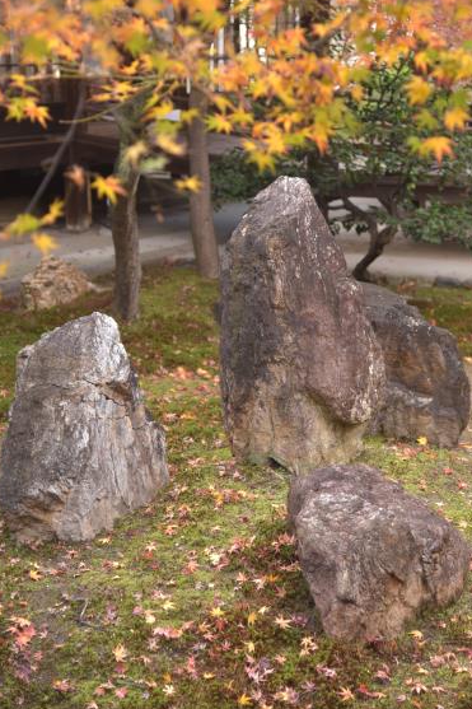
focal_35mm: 83
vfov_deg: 24.5
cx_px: 270
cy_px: 318
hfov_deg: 16.4
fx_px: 1633
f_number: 4
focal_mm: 70
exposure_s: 1/50
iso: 800
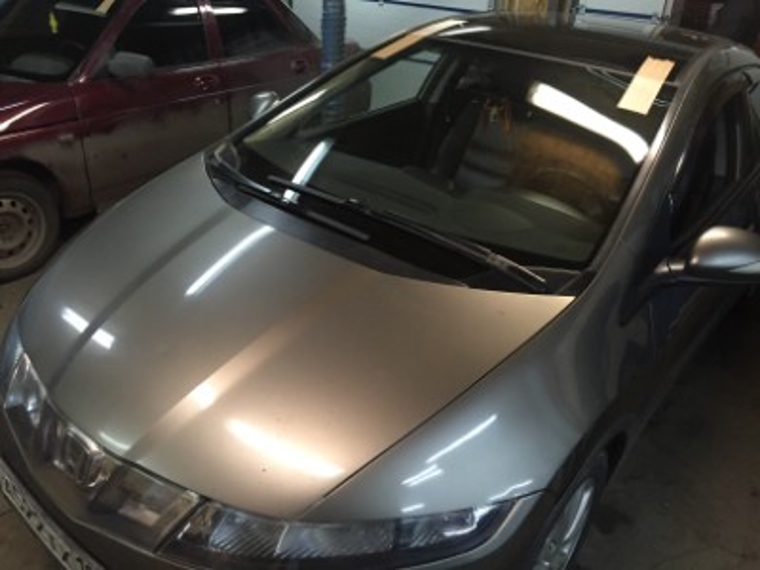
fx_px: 637
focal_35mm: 29
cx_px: 380
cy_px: 285
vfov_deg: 48.2
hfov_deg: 61.7
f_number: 2.2
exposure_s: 1/33
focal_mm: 4.15
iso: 200
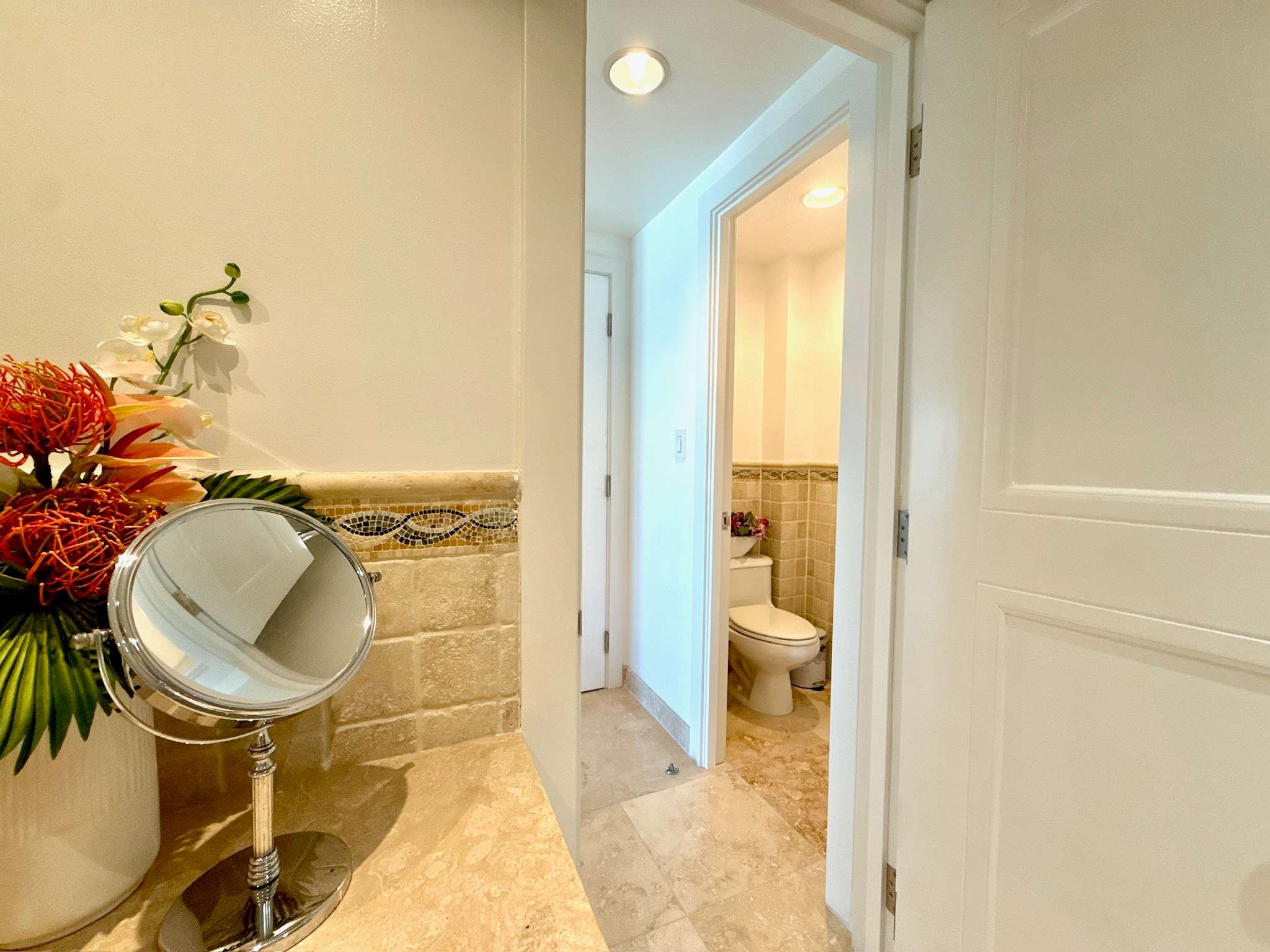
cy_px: 476
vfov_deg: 85.7
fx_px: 514
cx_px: 635
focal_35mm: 14
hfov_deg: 102.1
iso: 200
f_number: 2.2
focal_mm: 2.22
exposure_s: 1/120
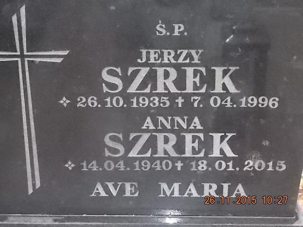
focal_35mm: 86
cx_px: 152
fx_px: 753
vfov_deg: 17.2
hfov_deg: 22.8
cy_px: 114
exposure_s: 1/60
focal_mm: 15.4
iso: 800
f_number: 6.3
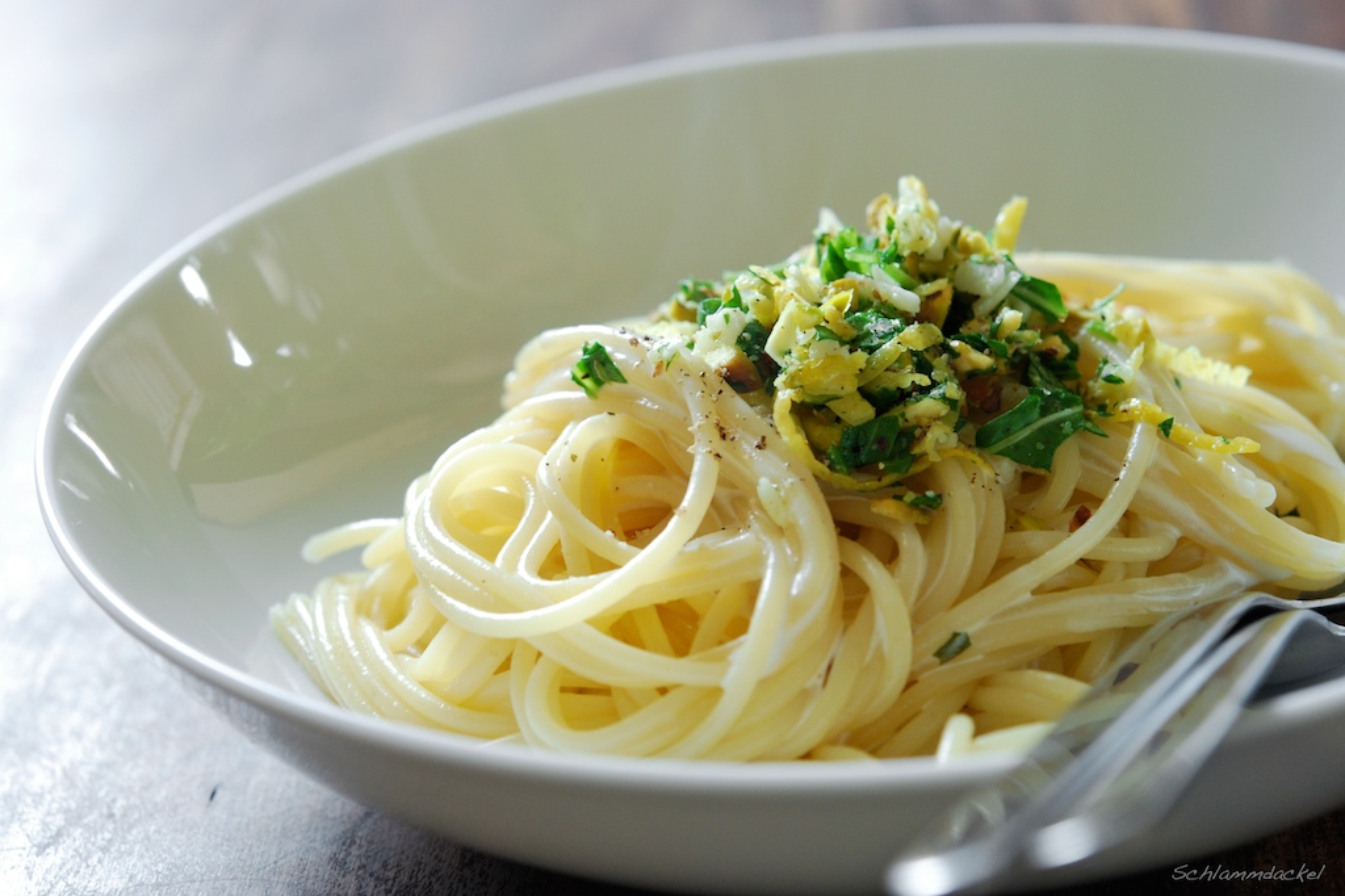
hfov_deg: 22.6
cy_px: 448
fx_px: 3361
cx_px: 672
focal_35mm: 90
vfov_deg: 15.2
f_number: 6.3
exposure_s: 1/5
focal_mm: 60
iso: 400
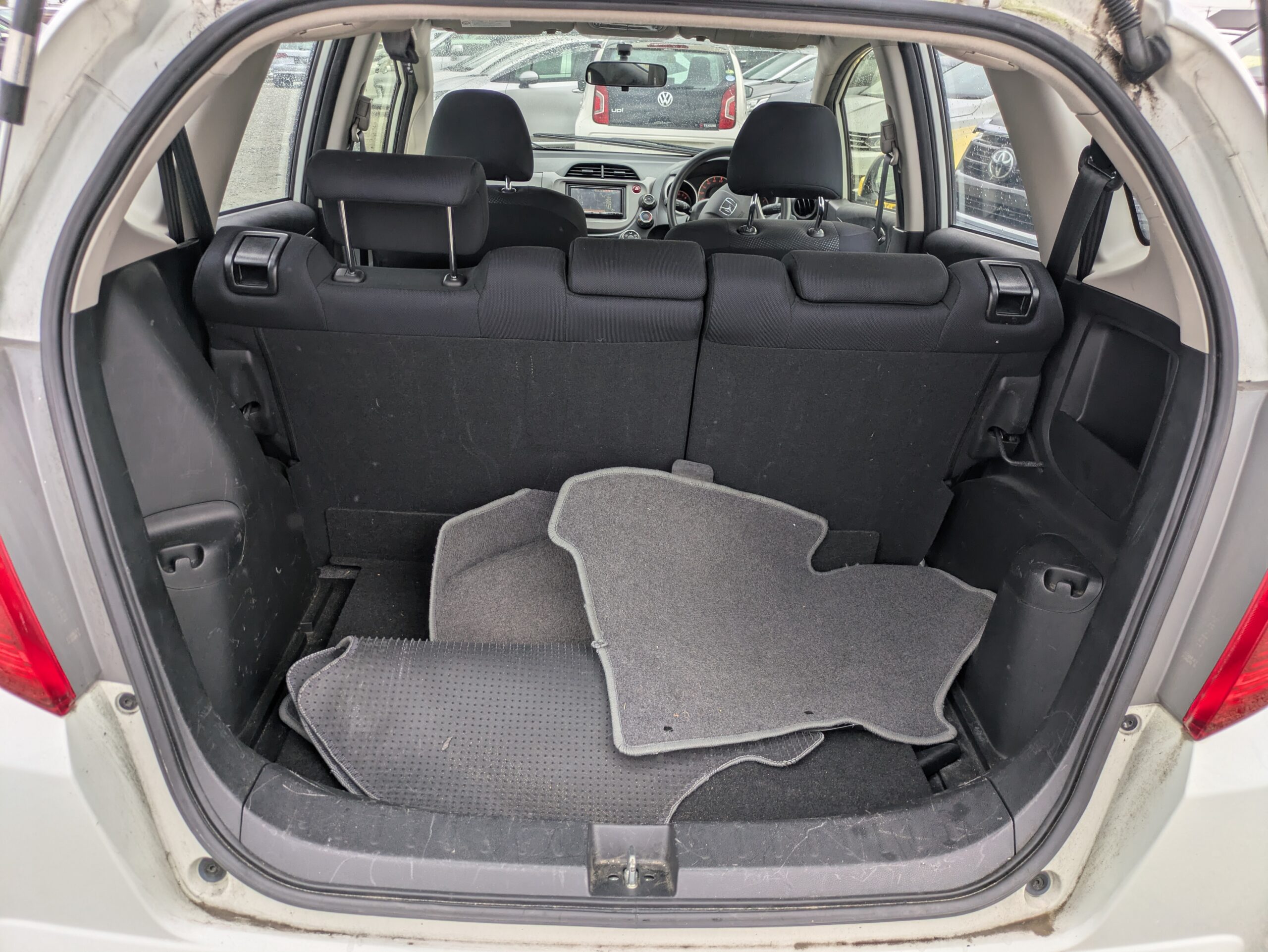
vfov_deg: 54.9
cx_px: 634
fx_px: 916
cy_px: 476
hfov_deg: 69.4
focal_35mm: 25
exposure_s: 1/335
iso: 58
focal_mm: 5.43
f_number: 1.89
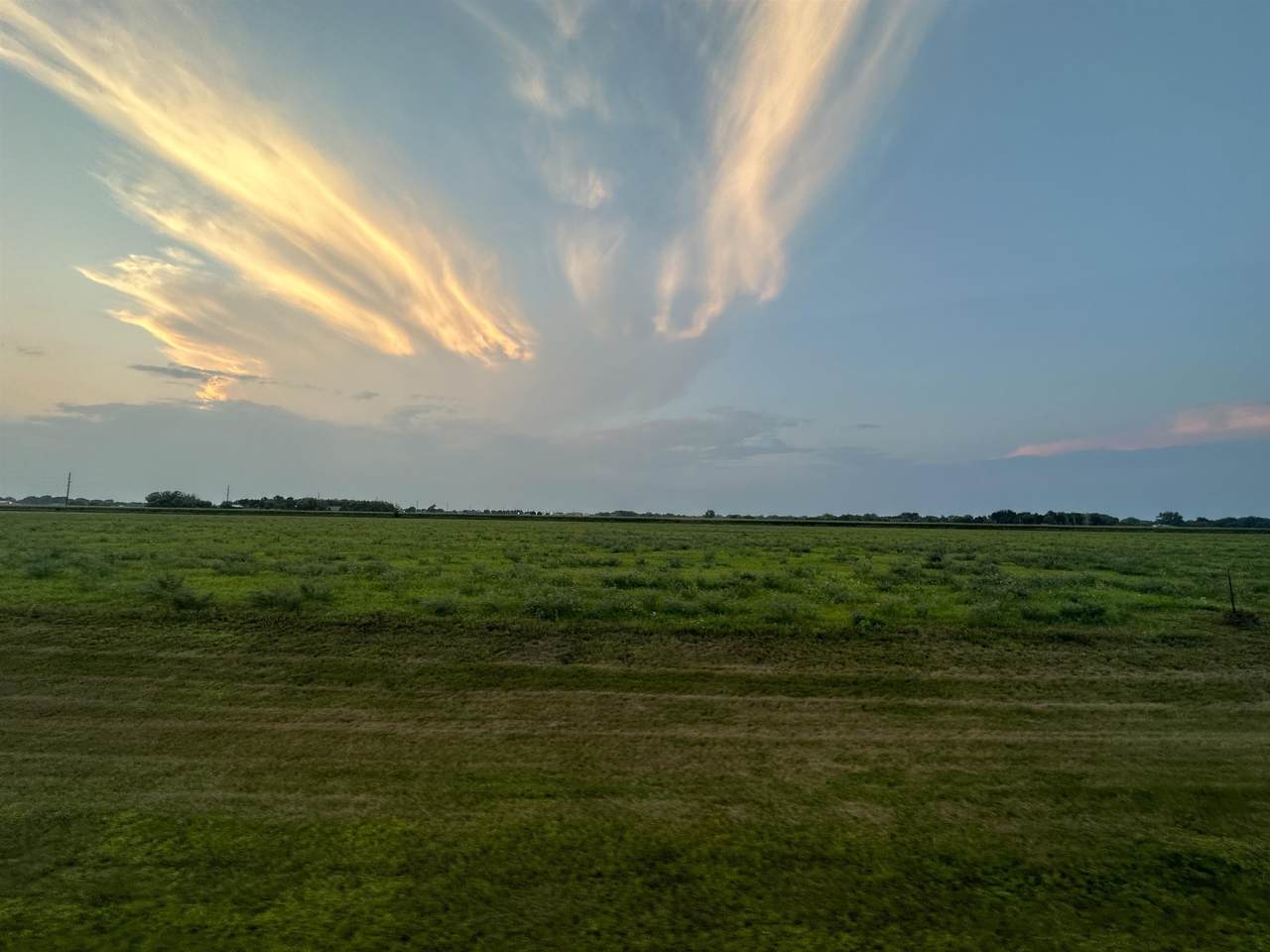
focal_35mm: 14
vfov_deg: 85.7
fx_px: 514
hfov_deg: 102.1
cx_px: 635
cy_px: 476
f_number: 2.2
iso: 64
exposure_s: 1/99
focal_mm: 2.22
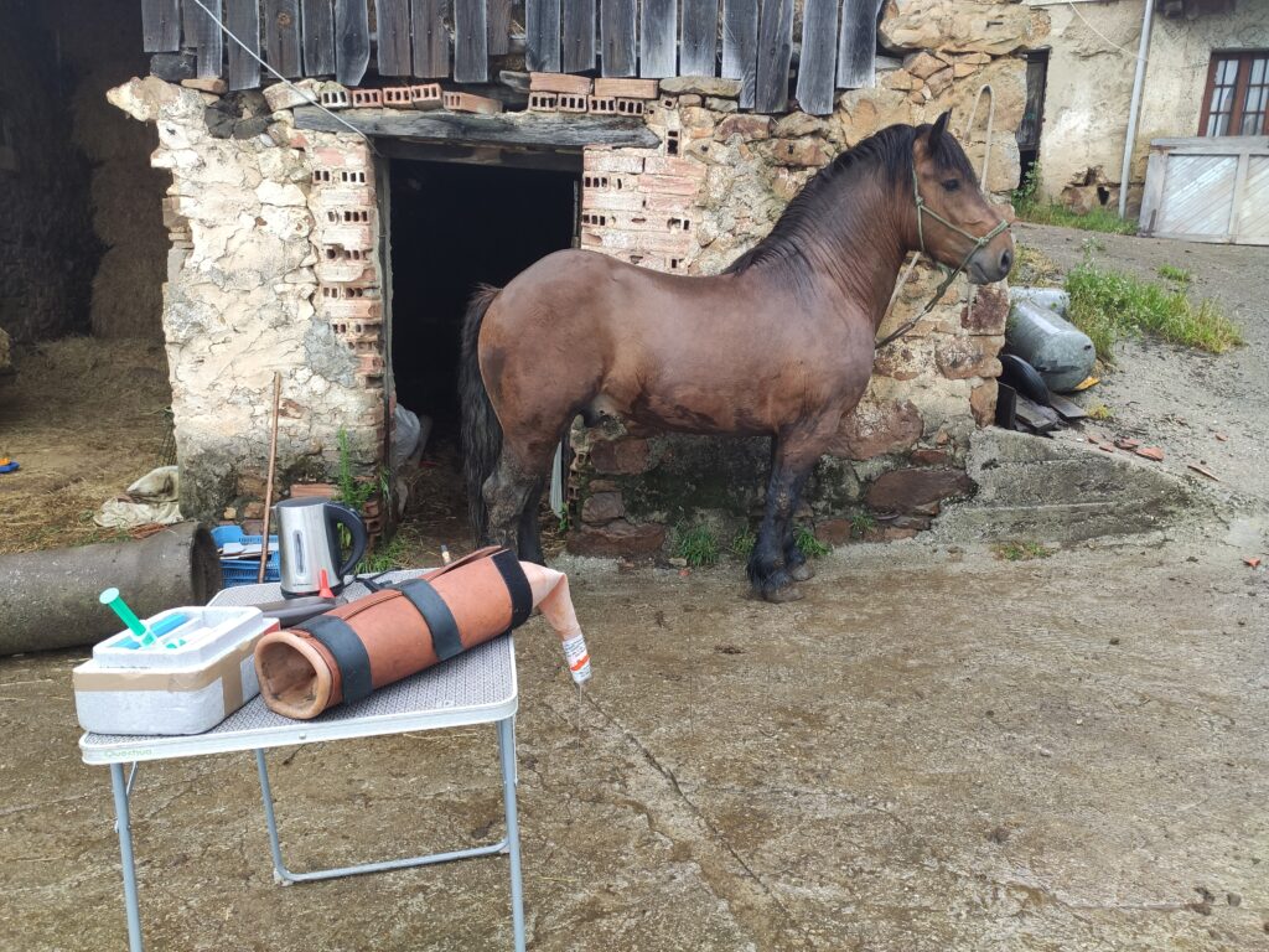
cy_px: 476
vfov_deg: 53.1
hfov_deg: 67.3
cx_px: 634
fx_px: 953
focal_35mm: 26
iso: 174
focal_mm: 4.77
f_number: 1.75
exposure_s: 1/100
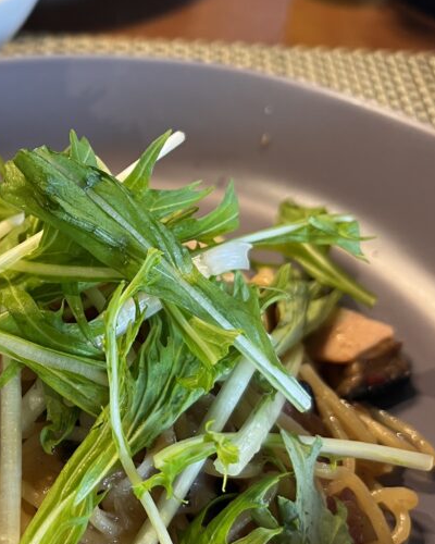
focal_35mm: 52
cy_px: 290
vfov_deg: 36.0
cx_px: 42
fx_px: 837
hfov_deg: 28.0
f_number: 1.6
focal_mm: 5.1
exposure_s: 1/50
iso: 160
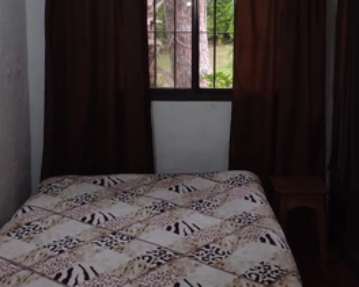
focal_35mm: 44
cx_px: 226
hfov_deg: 41.7
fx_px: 467
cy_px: 97
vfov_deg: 33.8
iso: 166
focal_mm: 4.71
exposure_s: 1/50
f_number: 1.7
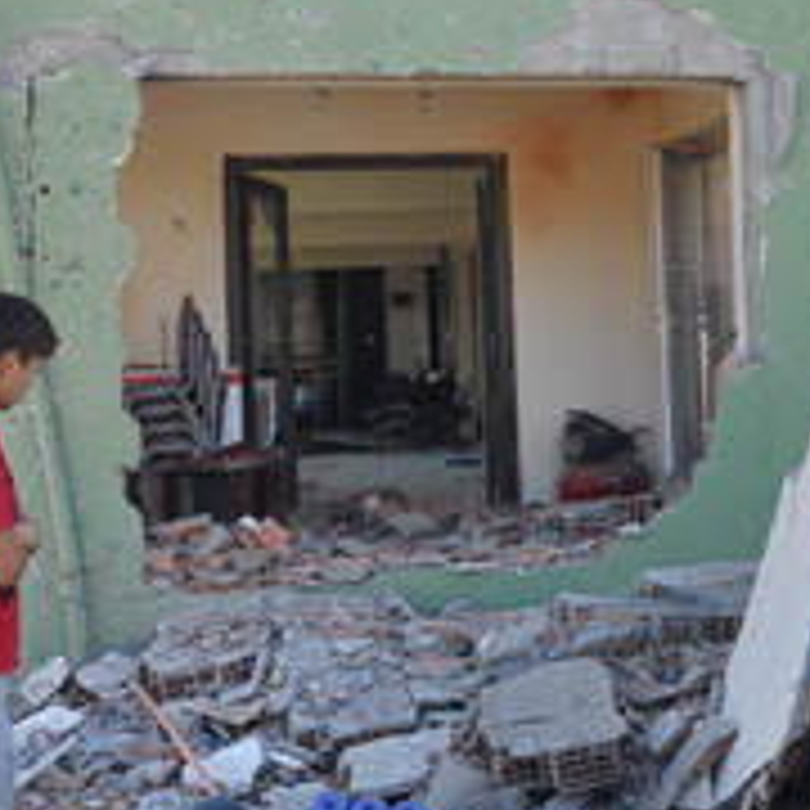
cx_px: 994
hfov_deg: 21.5
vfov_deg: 23.2
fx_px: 1964
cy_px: 252
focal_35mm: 74
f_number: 8
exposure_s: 1/60
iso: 200
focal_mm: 21
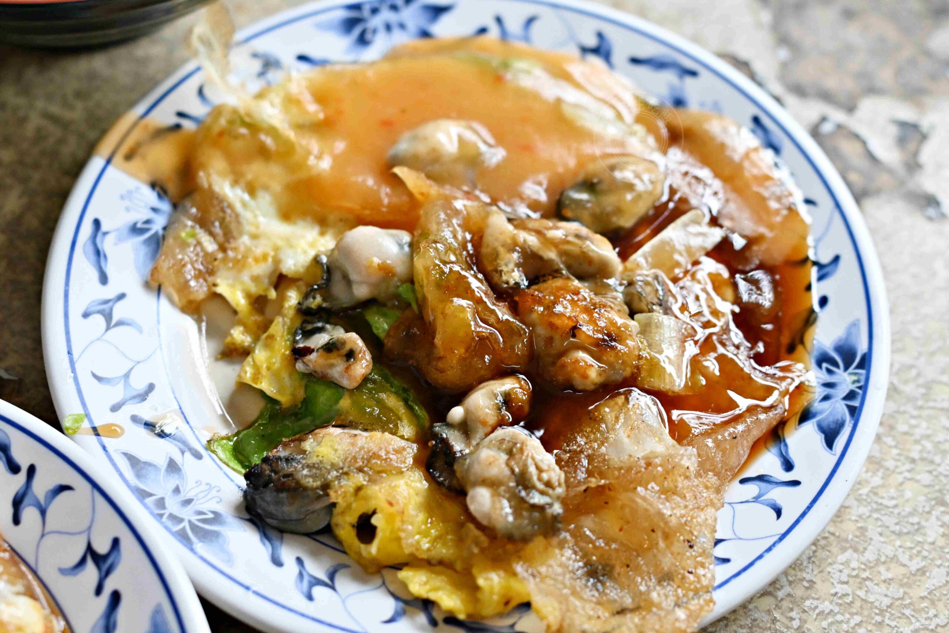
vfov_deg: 18.2
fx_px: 1977
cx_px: 474
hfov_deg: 27.0
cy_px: 316
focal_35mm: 75
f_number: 3.2
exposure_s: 1/200
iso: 1000
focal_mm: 50
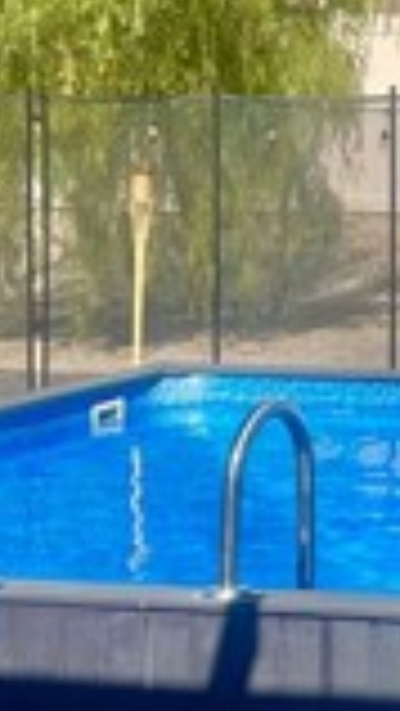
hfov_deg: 10.6
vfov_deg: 20.0
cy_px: 184
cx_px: 764
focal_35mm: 106
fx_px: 1997
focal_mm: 6.86
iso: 80
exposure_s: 1/7042
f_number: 1.78
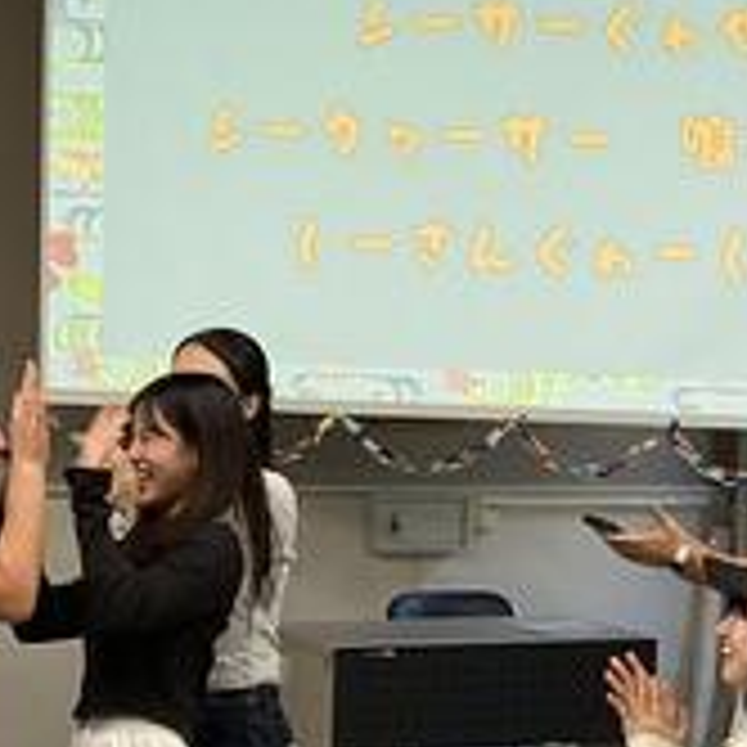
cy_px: 520
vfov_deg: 15.0
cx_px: 639
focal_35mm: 116
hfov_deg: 14.9
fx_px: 2832
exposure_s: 1/60
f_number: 1.8
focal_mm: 3
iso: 64
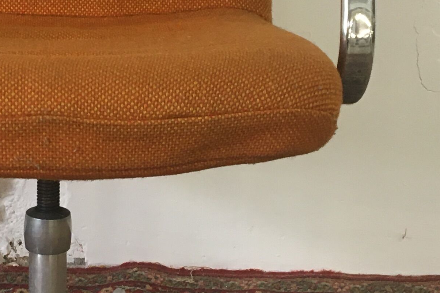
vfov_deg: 13.6
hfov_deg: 19.9
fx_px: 1235
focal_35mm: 101
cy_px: 136
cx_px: 57
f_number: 2.2
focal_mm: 4.15
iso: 100
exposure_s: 1/33
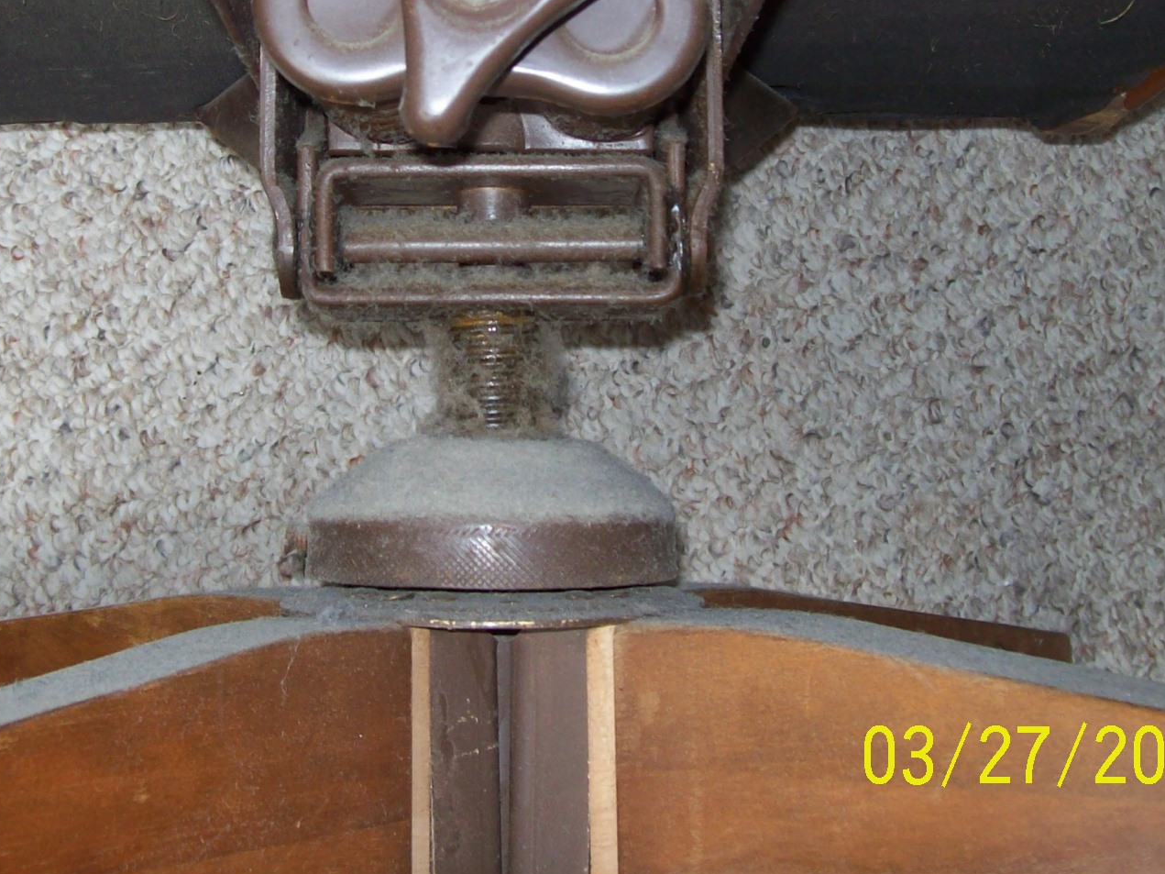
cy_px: 190
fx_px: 1952
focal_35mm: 58
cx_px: 441
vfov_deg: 24.9
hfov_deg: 33.1
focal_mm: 6
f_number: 2.7
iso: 80
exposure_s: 1/64
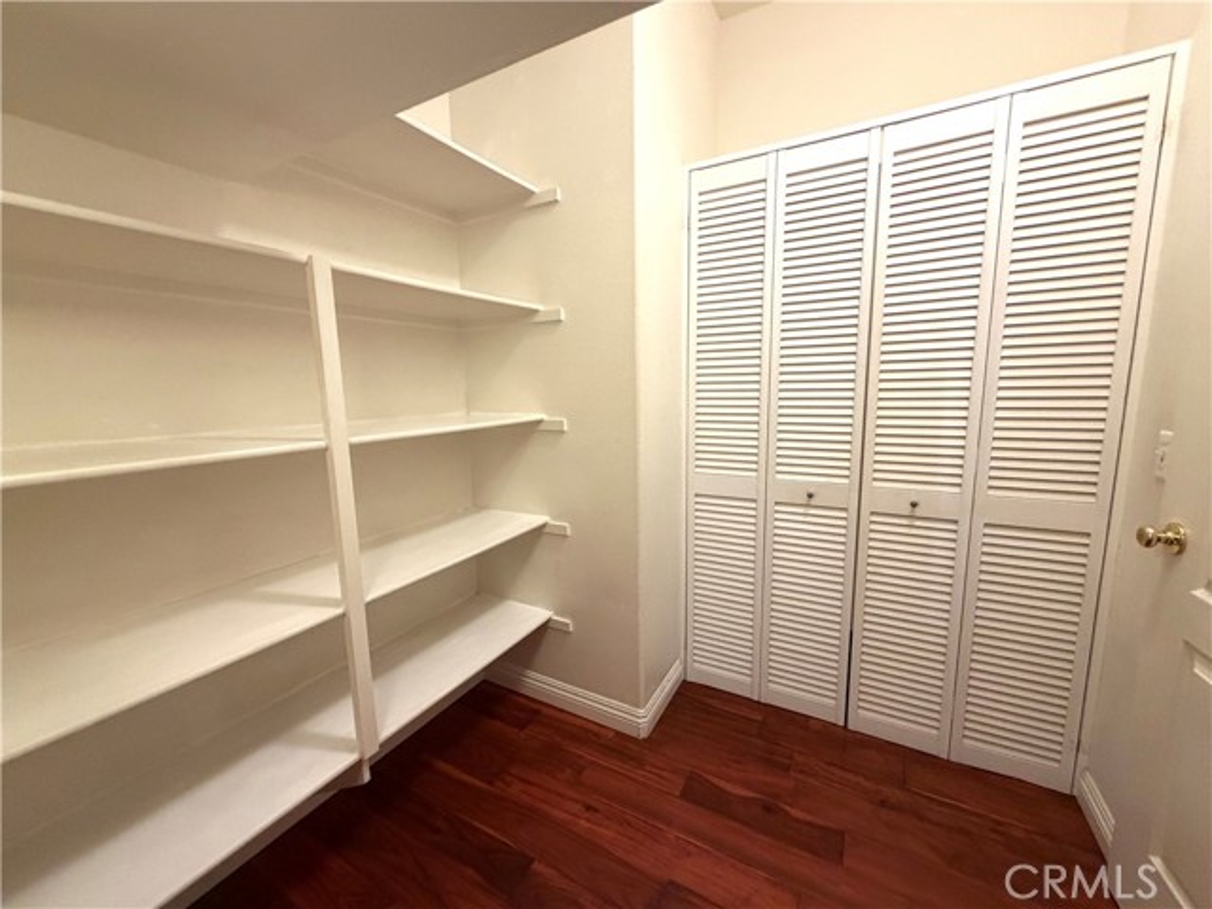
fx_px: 490
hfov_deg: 102.1
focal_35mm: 14
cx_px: 606
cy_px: 454
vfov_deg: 85.7
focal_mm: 2.22
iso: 320
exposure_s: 1/60
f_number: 2.2
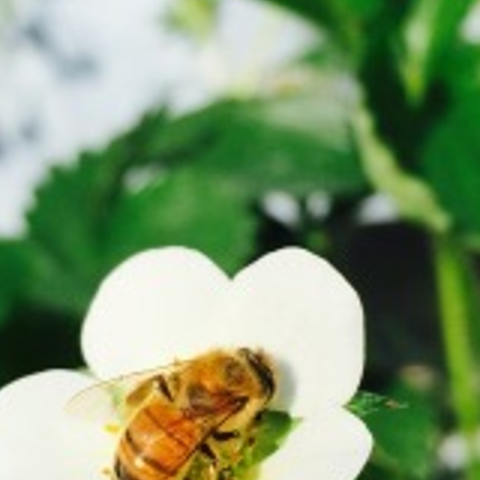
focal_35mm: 80
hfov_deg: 21.7
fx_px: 1255
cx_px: 242
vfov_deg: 21.6
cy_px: 228
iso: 32
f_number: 2.2
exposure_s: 1/3968
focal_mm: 4.15
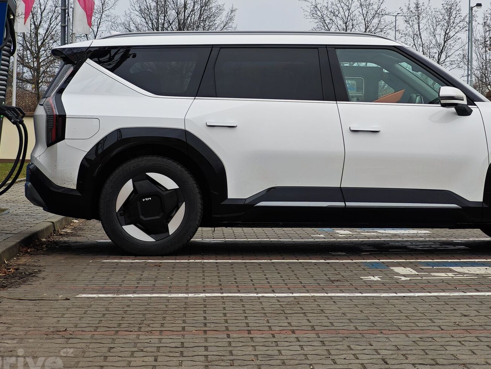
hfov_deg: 17.8
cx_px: 325
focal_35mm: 110
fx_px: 1560
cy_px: 116
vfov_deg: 13.4
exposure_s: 1/288
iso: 50
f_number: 1.8
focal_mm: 12.28
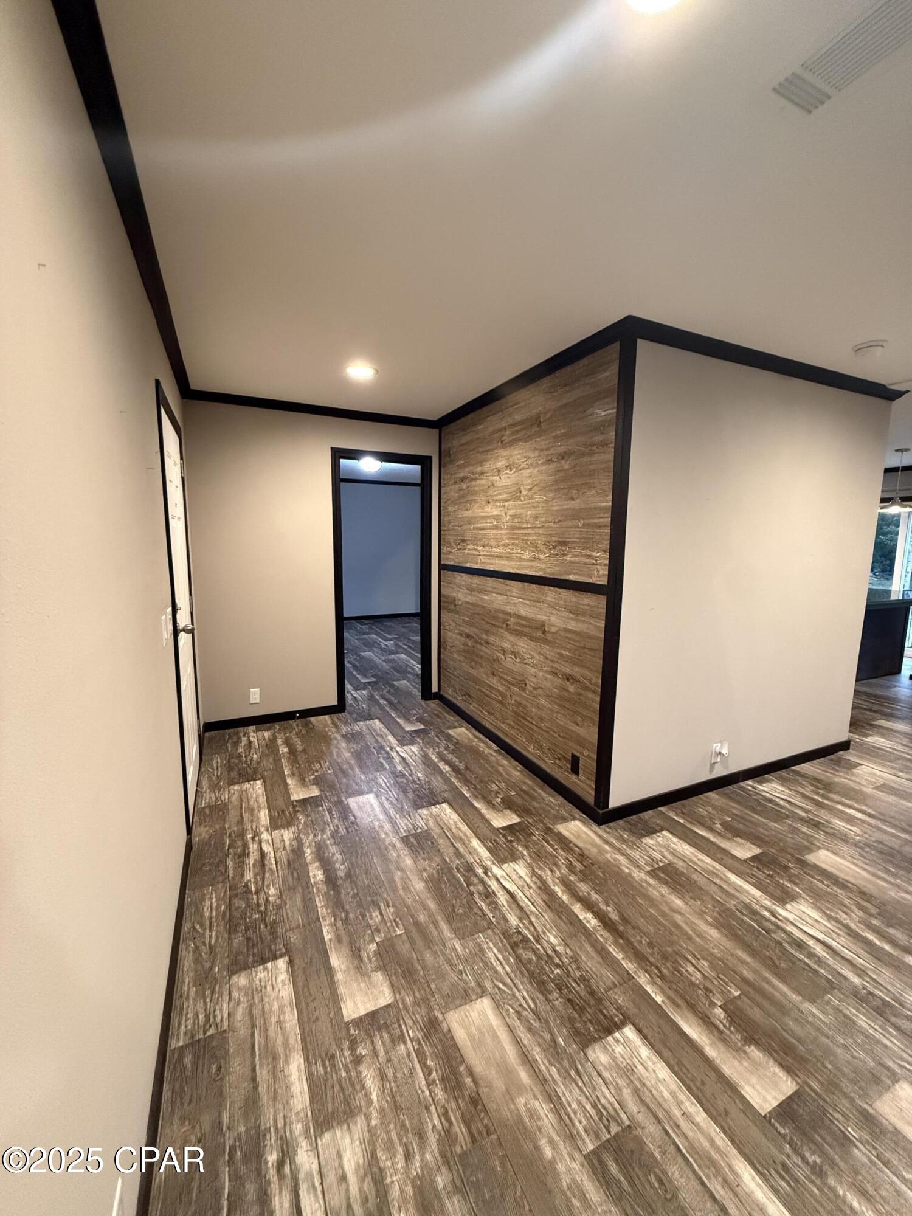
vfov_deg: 102.1
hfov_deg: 85.7
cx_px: 456
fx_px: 492
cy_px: 608
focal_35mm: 14
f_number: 2.2
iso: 640
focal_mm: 2.22
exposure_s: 1/60
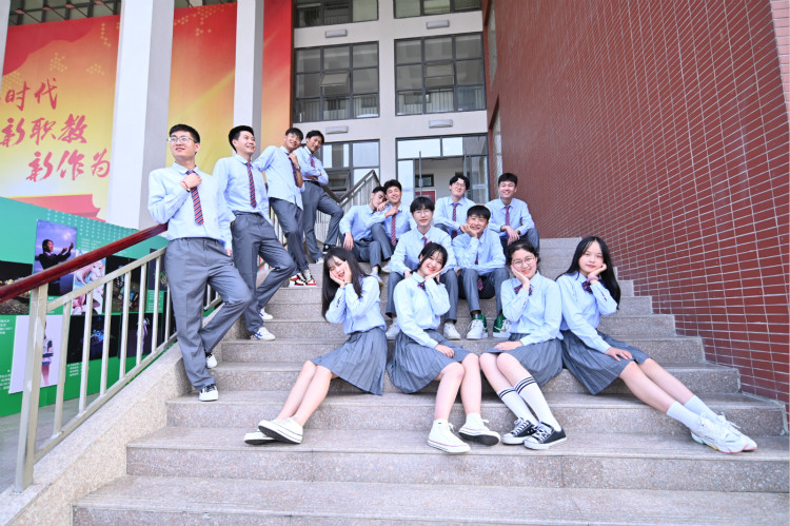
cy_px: 263
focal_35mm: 18
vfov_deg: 67.3
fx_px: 395
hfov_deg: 90.0
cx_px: 395
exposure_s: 1/200
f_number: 3.5
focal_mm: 18
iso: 250
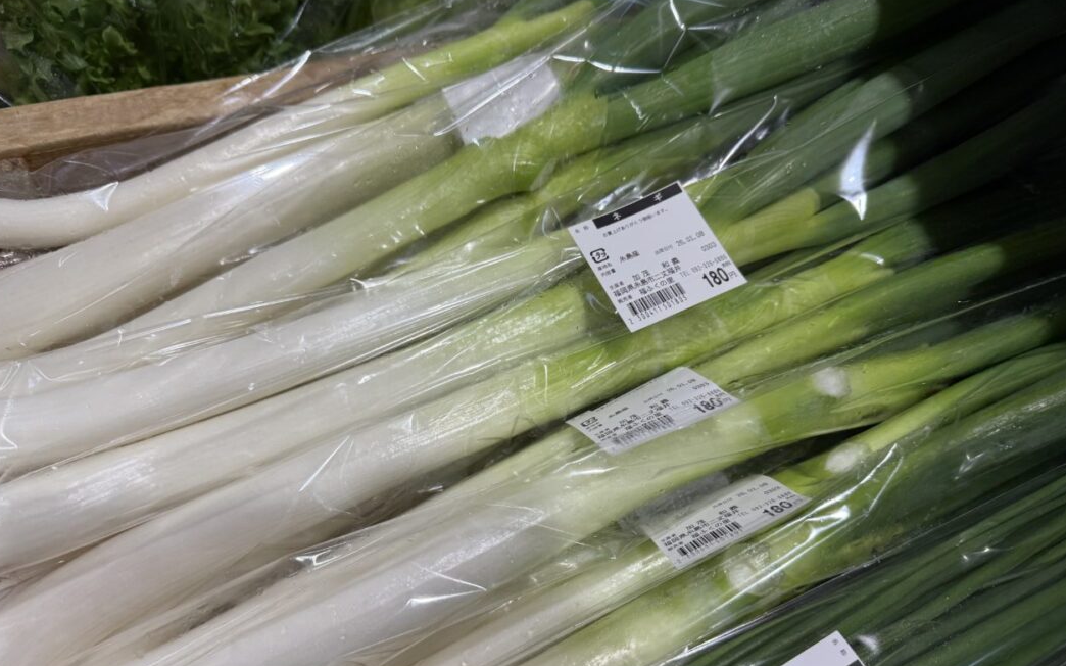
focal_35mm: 26
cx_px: 531
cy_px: 399
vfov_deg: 47.3
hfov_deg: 70.4
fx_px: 755
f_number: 1.78
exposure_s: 1/120
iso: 125
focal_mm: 6.76
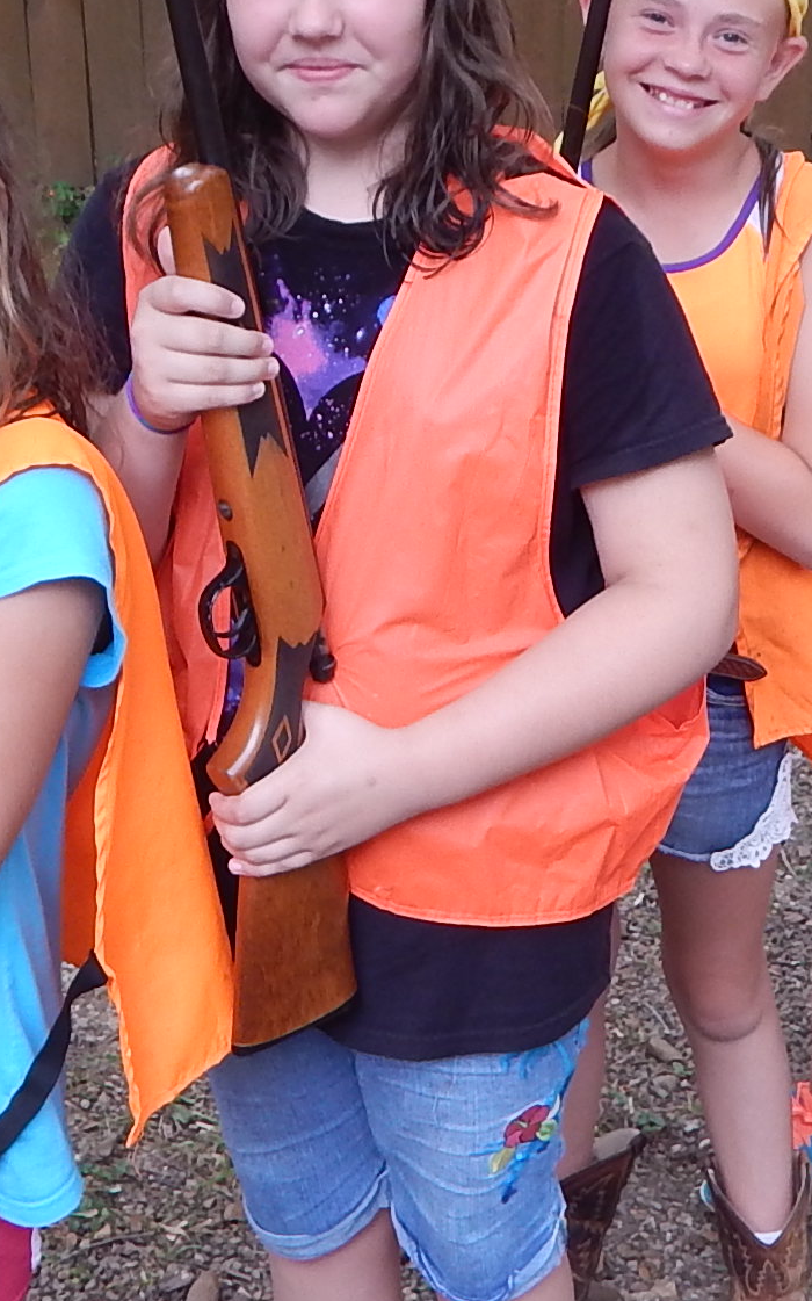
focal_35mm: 71
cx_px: 432
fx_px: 2516
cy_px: 460
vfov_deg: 28.8
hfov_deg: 18.3
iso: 125
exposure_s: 1/50
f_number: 3
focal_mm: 4
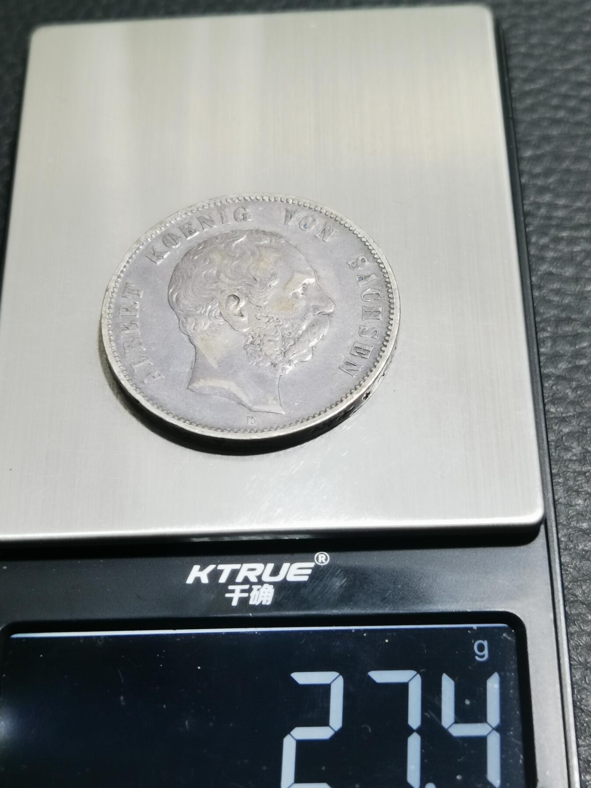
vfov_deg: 34.9
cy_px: 394
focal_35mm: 55
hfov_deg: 26.6
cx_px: 296
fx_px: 1252
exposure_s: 1/50
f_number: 1.9
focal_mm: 6.67
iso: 100
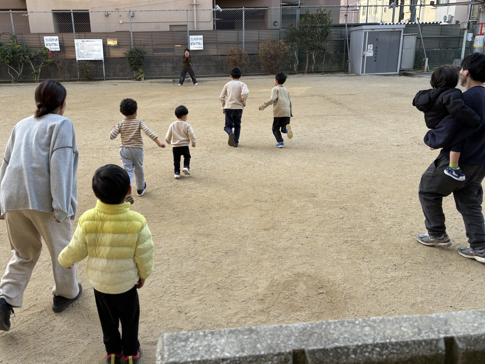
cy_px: 168
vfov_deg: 46.8
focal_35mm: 30
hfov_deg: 59.8
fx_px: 420
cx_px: 216
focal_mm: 5.96
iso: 50
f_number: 1.6
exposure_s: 1/379
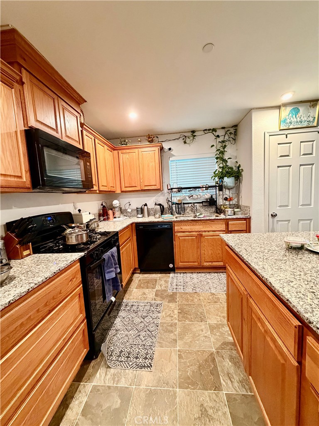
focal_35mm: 14
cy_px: 213
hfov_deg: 85.7
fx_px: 172
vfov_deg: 102.1
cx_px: 160
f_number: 2.2
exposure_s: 1/60
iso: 640
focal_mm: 2.22
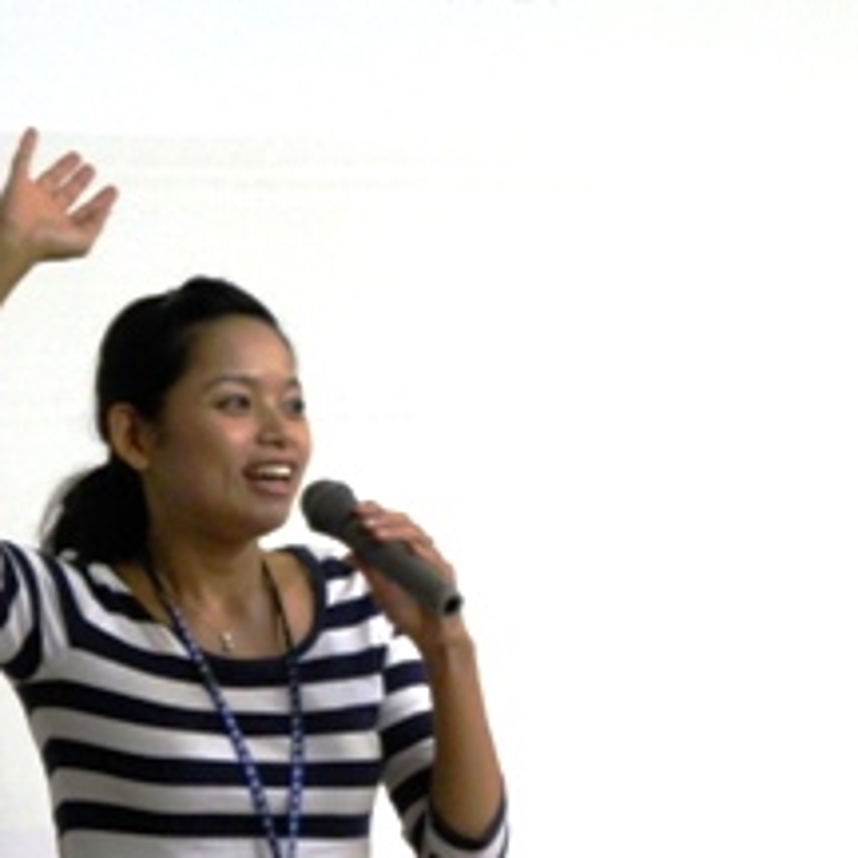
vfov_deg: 6.2
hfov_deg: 6.2
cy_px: 655
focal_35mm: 282
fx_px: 7908
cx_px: 270
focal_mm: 27.5
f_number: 5.5
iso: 250
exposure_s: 1/20
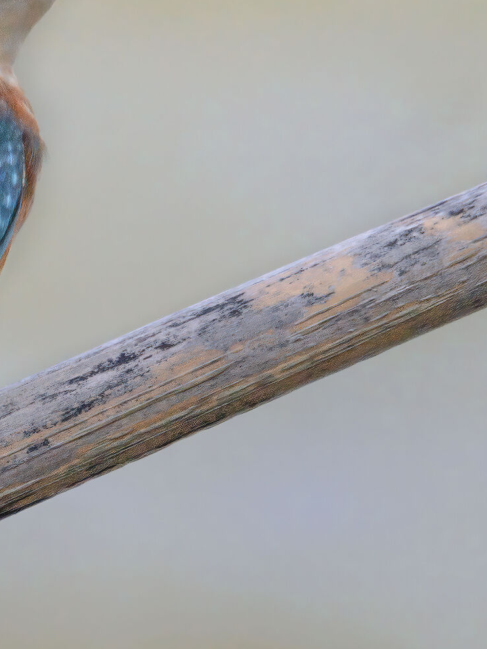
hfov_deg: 1.2
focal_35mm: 1284
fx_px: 24080
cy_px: 287
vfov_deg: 1.5
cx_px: 2
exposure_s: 1/640
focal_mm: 550
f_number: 8
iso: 1100
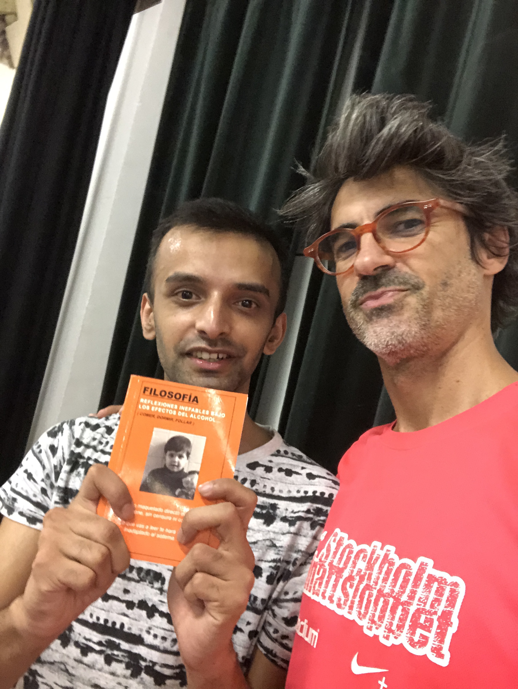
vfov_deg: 56.8
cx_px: 259
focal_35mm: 32
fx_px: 638
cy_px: 344
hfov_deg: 44.2
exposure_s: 1/17
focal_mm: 2.87
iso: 500
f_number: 2.2
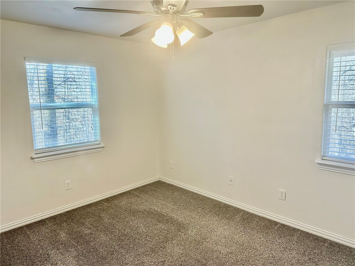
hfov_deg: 71.6
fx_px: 246
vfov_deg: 56.8
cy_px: 133
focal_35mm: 24
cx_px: 178
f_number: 1.78
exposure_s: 1/120
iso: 160
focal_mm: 6.86
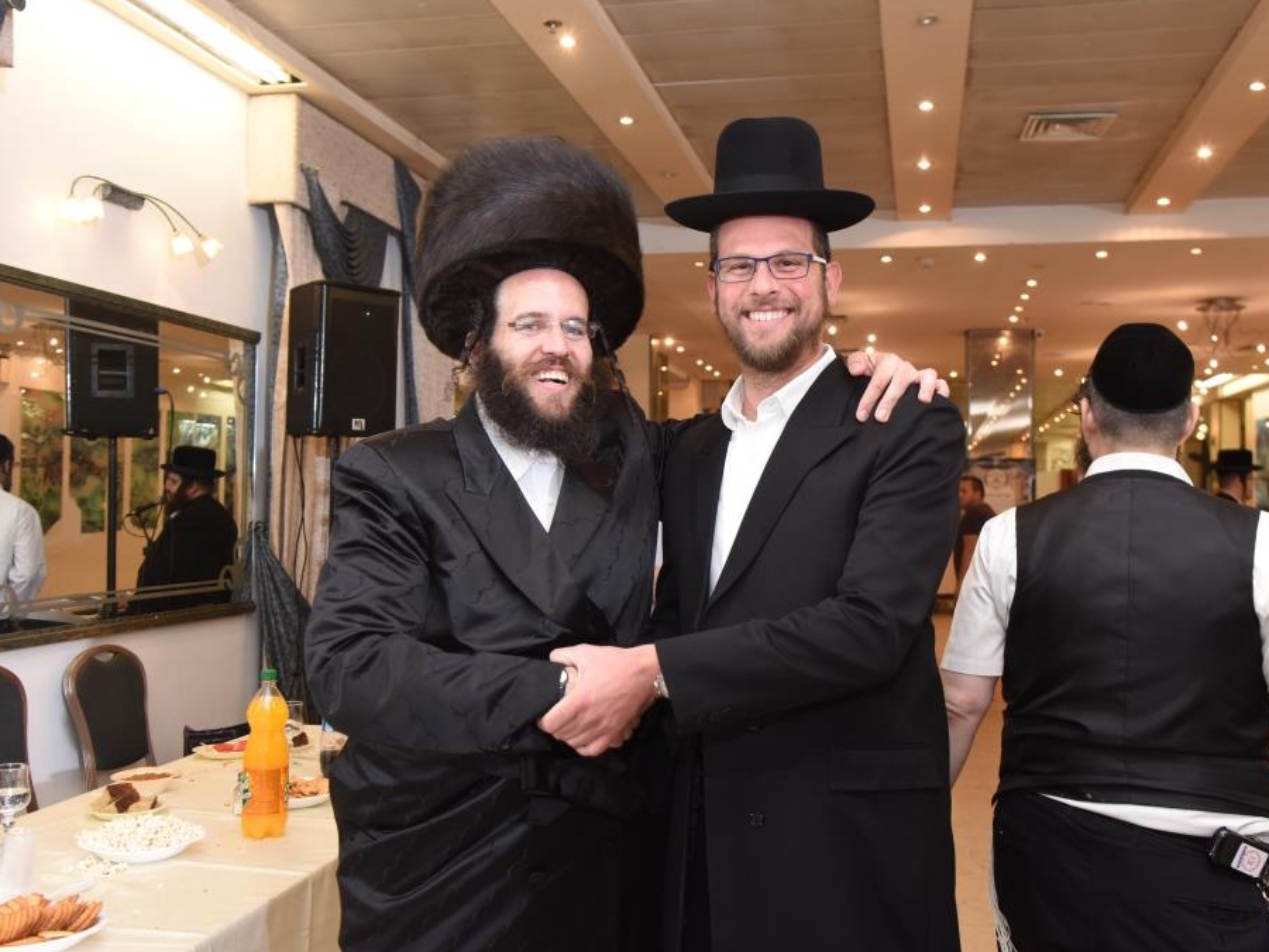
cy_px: 472
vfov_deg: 40.7
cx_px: 653
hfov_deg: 52.6
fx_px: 1283
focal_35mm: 35
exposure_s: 1/100
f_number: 5.6
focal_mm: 32
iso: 800
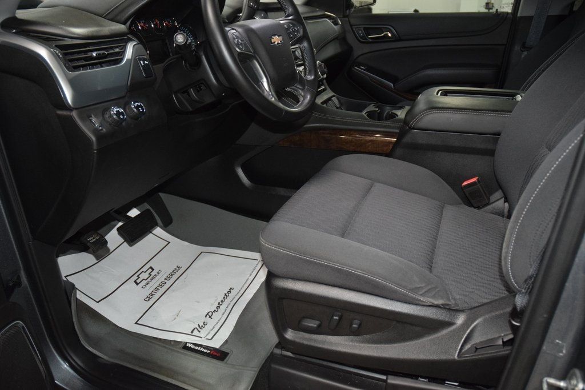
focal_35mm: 27
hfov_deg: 67.4
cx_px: 292
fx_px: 439
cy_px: 195
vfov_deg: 47.9
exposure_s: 1/100
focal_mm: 18
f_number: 3.5
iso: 2500
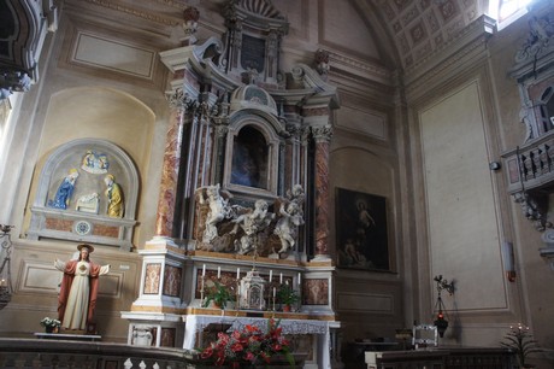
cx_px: 277
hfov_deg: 67.4
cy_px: 184
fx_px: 415
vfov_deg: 47.9
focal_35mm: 27
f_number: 3.5
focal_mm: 18
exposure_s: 1/60
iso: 1600
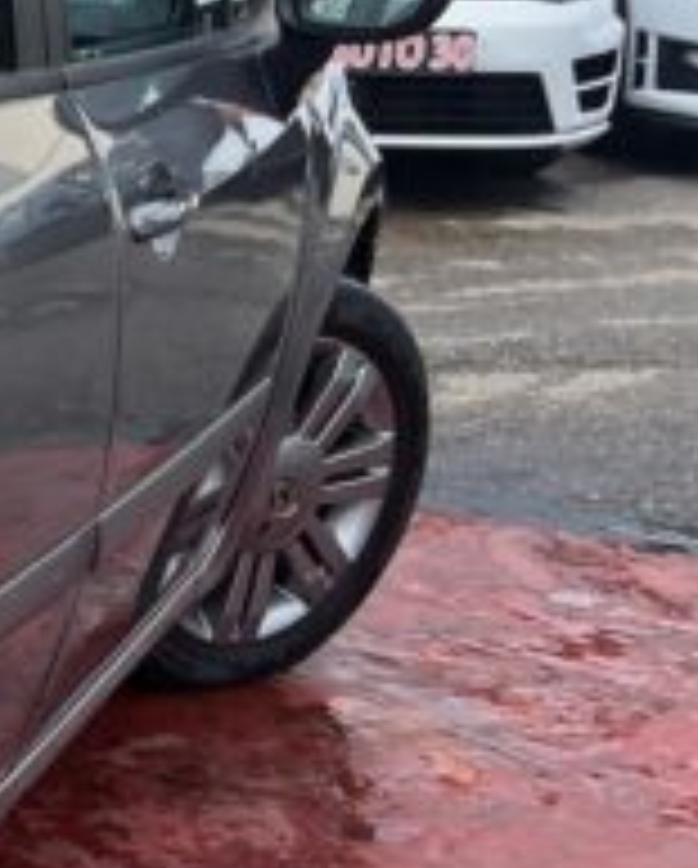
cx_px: -1094
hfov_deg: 11.5
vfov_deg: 18.2
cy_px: 391
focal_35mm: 105
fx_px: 2705
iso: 50
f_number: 1.6
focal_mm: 5.1
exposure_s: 1/906
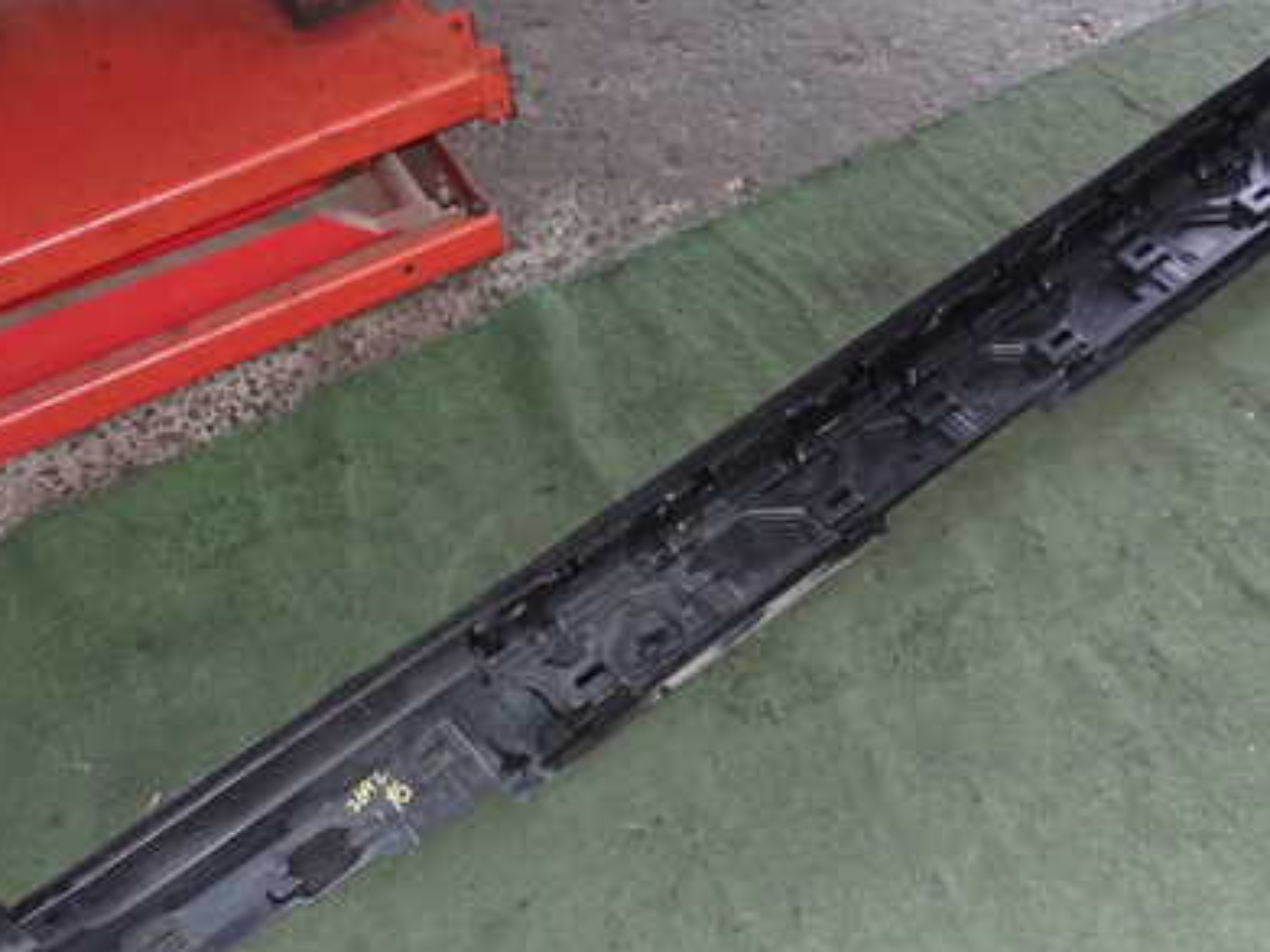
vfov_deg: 31.5
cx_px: 695
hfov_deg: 41.2
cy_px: 546
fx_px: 1687
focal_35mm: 46
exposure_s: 1/30
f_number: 2.3
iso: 800
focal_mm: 5.4
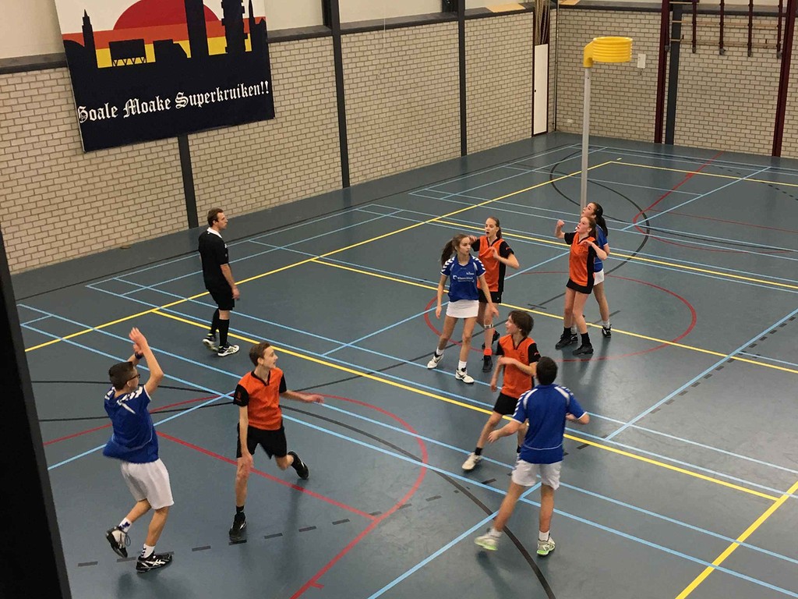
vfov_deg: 48.2
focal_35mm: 29
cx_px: 399
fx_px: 669
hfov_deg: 61.7
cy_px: 300
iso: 64
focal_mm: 4.15
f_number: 2.2
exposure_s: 1/33
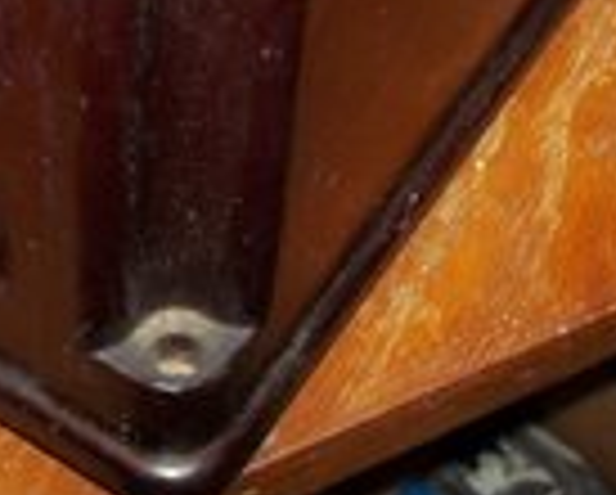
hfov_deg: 20.8
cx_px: 135
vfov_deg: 16.2
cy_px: -104
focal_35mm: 91
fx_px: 1661
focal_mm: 5.7
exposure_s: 1/30
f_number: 2.9
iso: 80
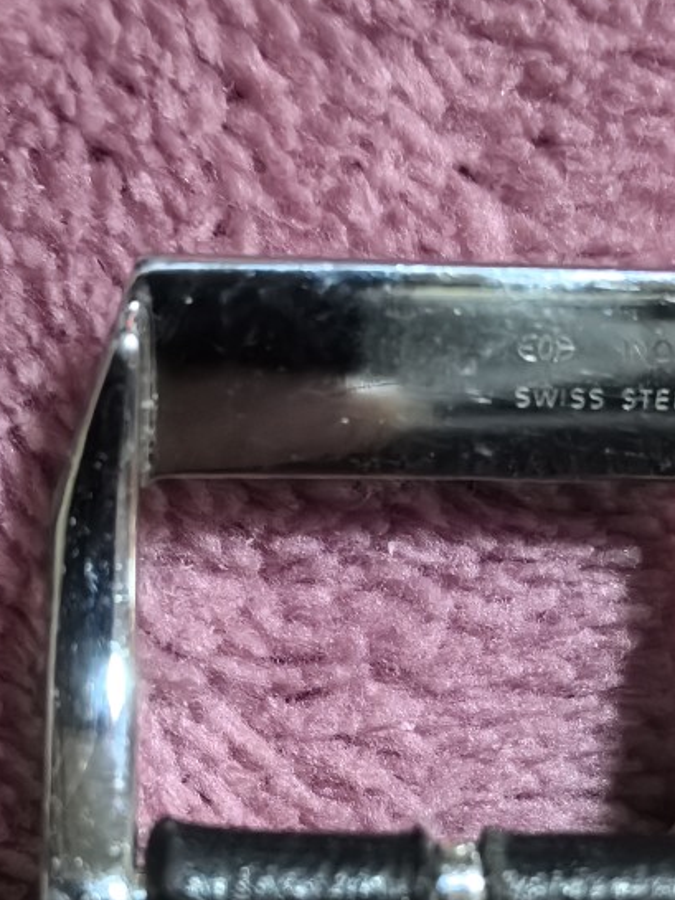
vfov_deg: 21.7
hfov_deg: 16.4
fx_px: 2339
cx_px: 452
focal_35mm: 90
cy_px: 567
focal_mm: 5.75
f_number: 2
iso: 640
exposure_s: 1/33.3
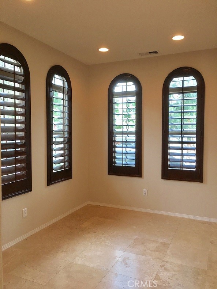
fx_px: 242
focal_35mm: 29
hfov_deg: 48.2
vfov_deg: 61.7
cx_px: 108
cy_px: 144
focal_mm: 4.15
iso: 25
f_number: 2.2
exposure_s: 1/43
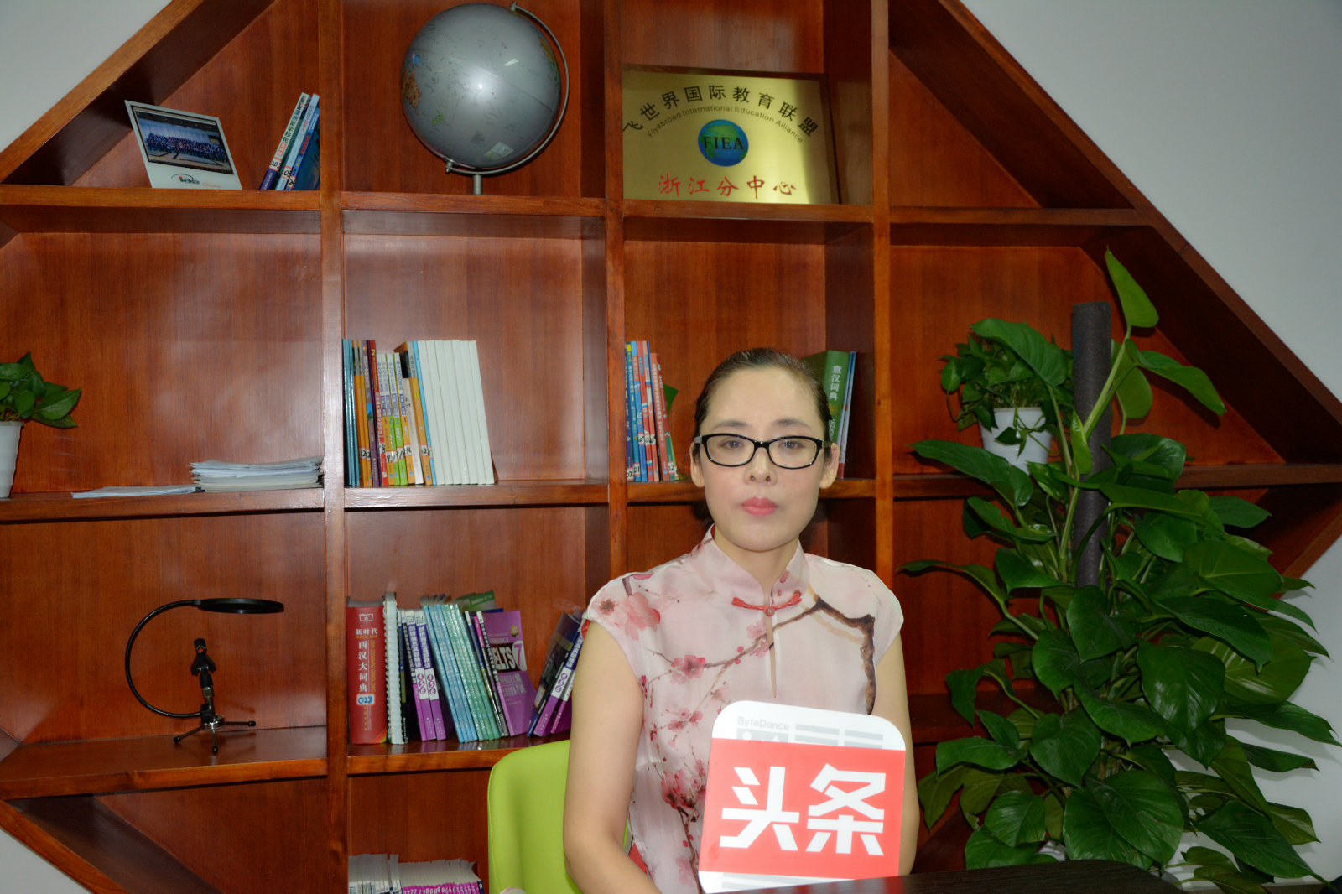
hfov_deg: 51.3
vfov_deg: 35.5
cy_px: 447
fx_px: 1398
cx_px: 671
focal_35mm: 38
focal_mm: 25
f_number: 5
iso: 800
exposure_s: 1/60
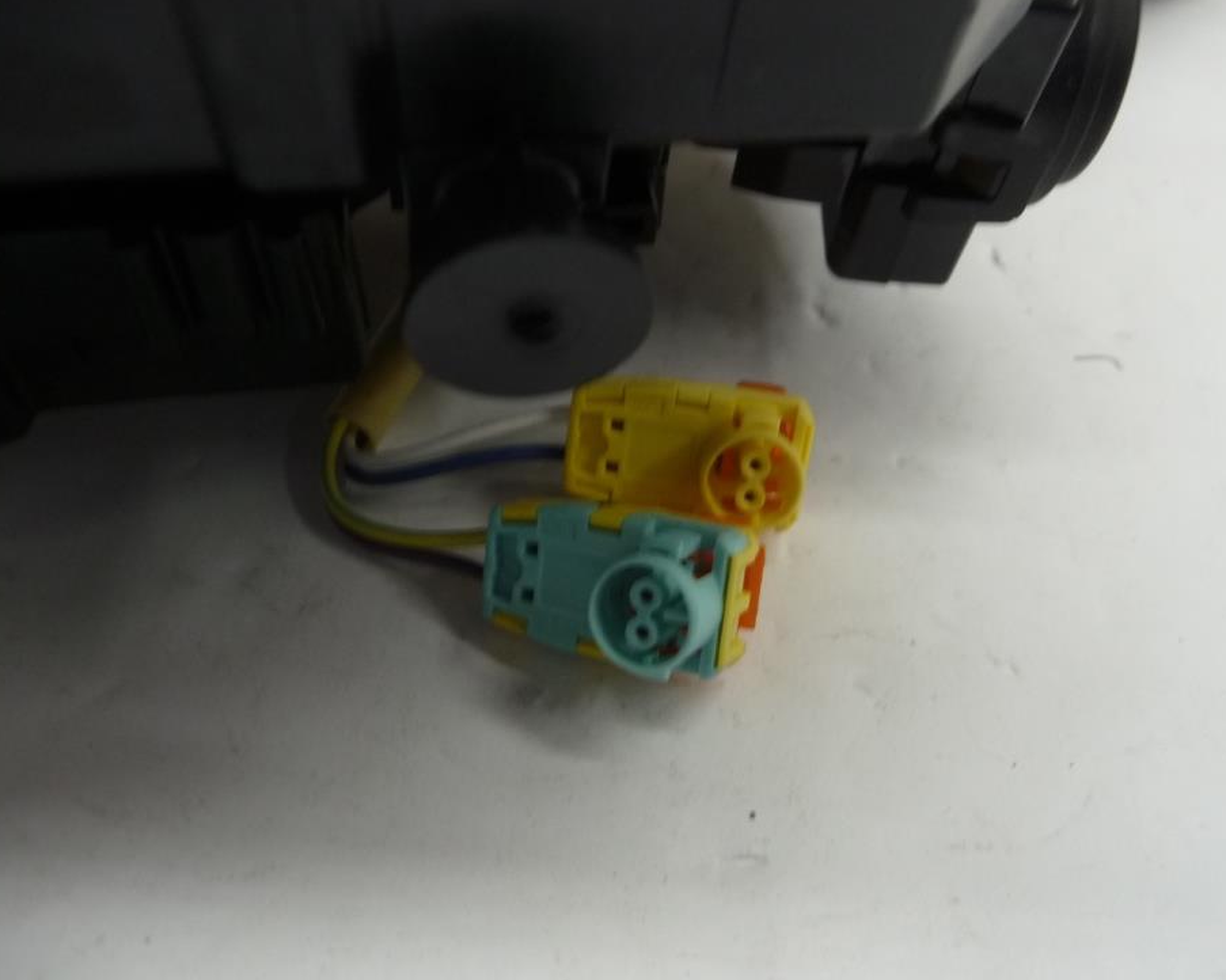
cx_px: 679
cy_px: 513
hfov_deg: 57.1
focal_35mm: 31
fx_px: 1125
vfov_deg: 47.1
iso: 200
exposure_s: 1/30
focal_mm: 4.7
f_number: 3.3
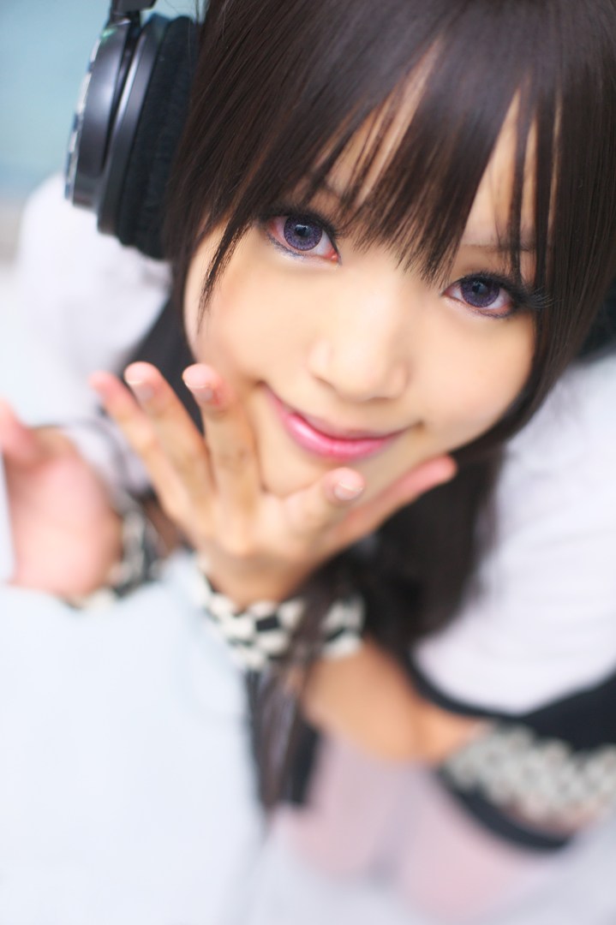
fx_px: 1284
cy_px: 462
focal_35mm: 50
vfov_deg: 39.6
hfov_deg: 27.0
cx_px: 308
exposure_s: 1/160
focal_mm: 50
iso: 800
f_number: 2
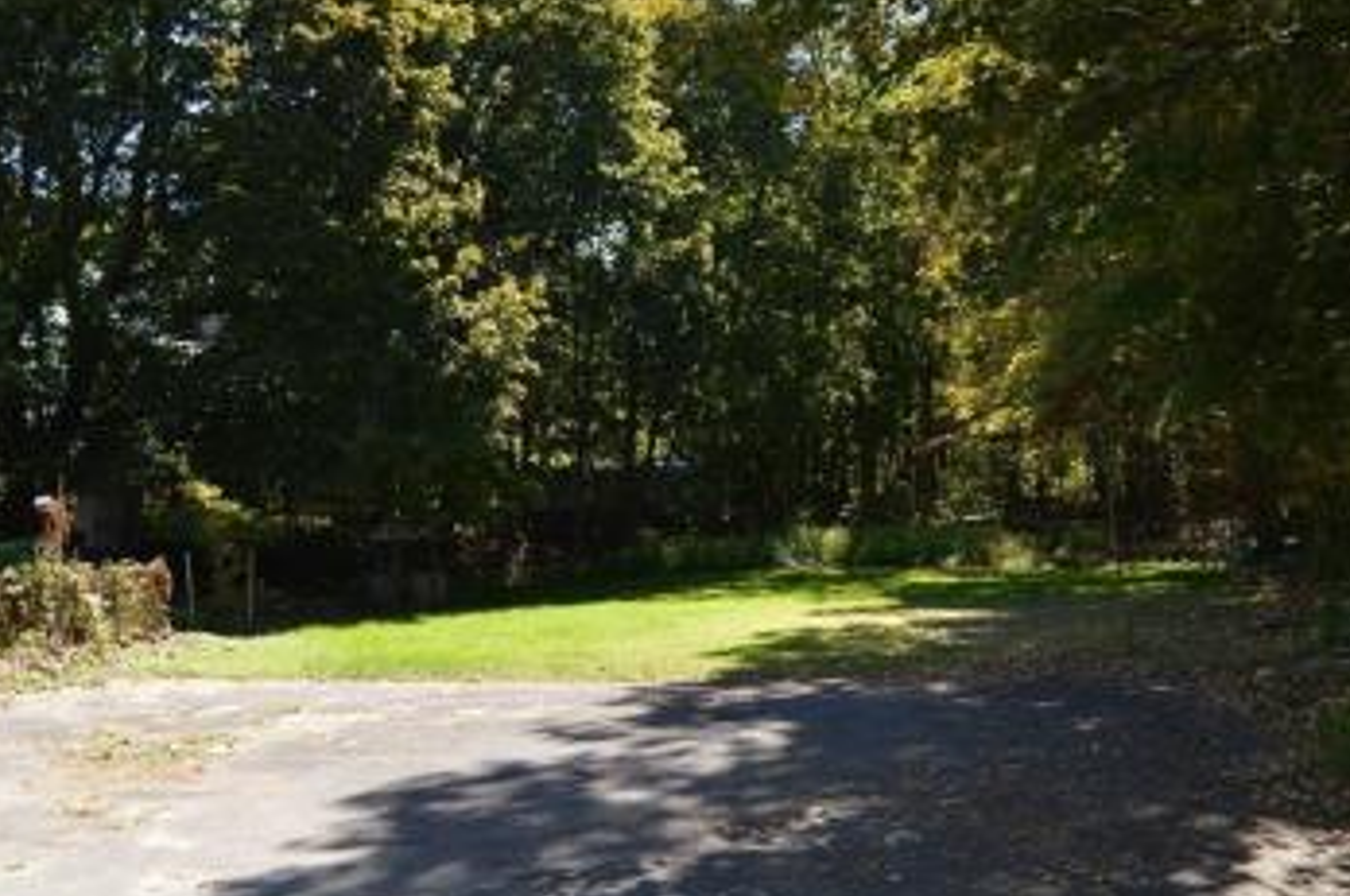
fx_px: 1311
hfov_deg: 54.5
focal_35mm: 35
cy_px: 570
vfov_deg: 37.5
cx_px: 642
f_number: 5
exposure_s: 1/200
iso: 100
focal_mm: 18
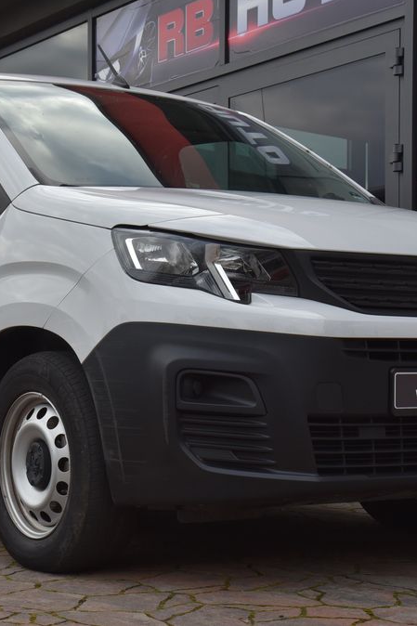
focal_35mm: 76
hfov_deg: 17.9
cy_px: 309
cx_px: 125
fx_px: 1321
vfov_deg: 26.7
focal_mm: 50
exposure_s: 1/400
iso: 500
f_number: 10
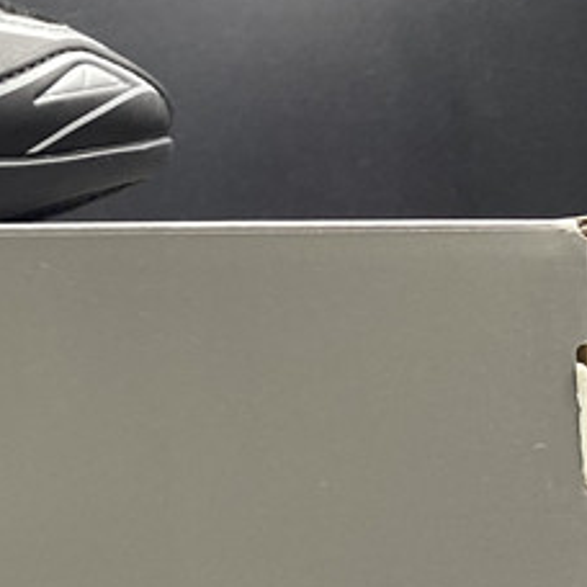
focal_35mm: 101
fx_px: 1938
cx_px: -592
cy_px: 330
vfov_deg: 17.2
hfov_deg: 14.3
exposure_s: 1/72
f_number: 1.8
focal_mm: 4.25
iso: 125
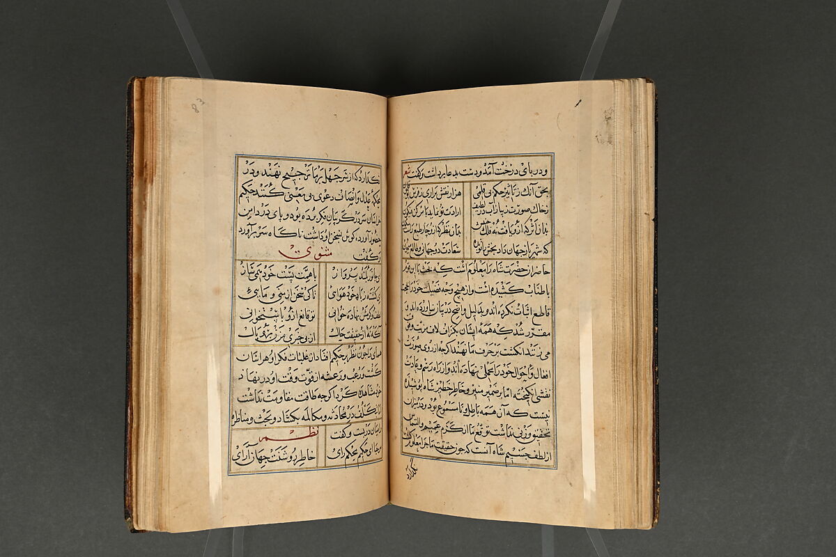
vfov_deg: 23.8
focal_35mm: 57
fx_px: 1324
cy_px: 278
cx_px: 418
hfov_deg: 35.1
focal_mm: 57
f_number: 13
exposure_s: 1/30
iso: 250
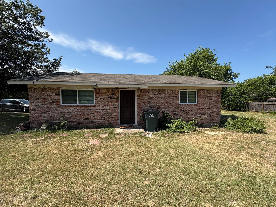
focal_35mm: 14
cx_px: 138
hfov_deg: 102.1
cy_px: 104
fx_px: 112
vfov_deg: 85.7
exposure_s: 1/1178
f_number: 2.2
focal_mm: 2.22
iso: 40
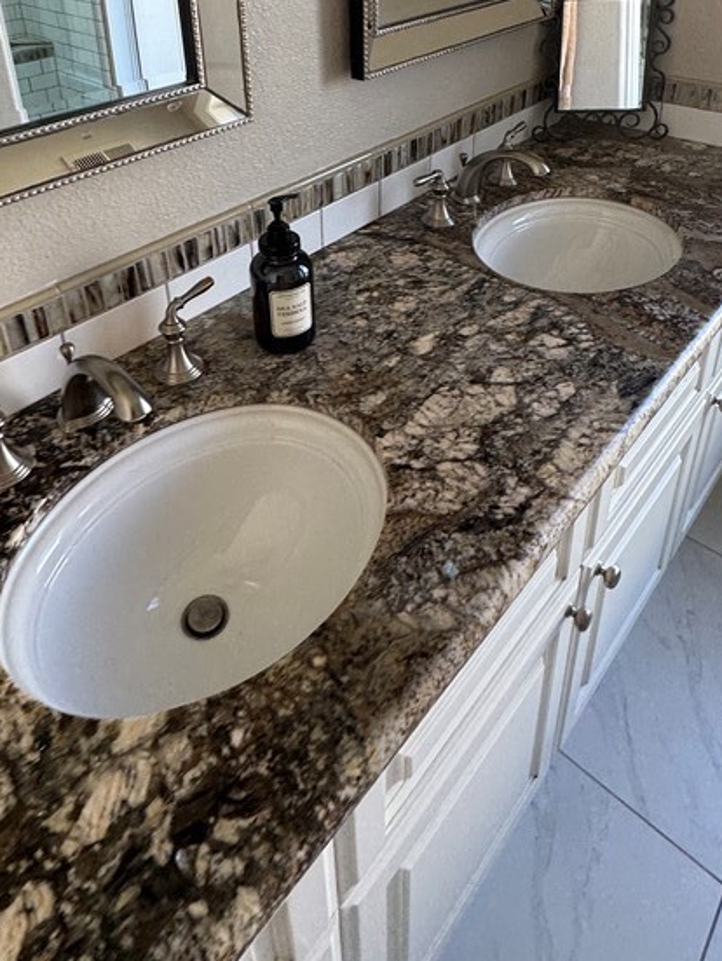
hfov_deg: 53.0
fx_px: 722
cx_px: 328
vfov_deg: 61.8
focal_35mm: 26
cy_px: 195
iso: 80
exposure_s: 1/99
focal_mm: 2.22
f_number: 2.2
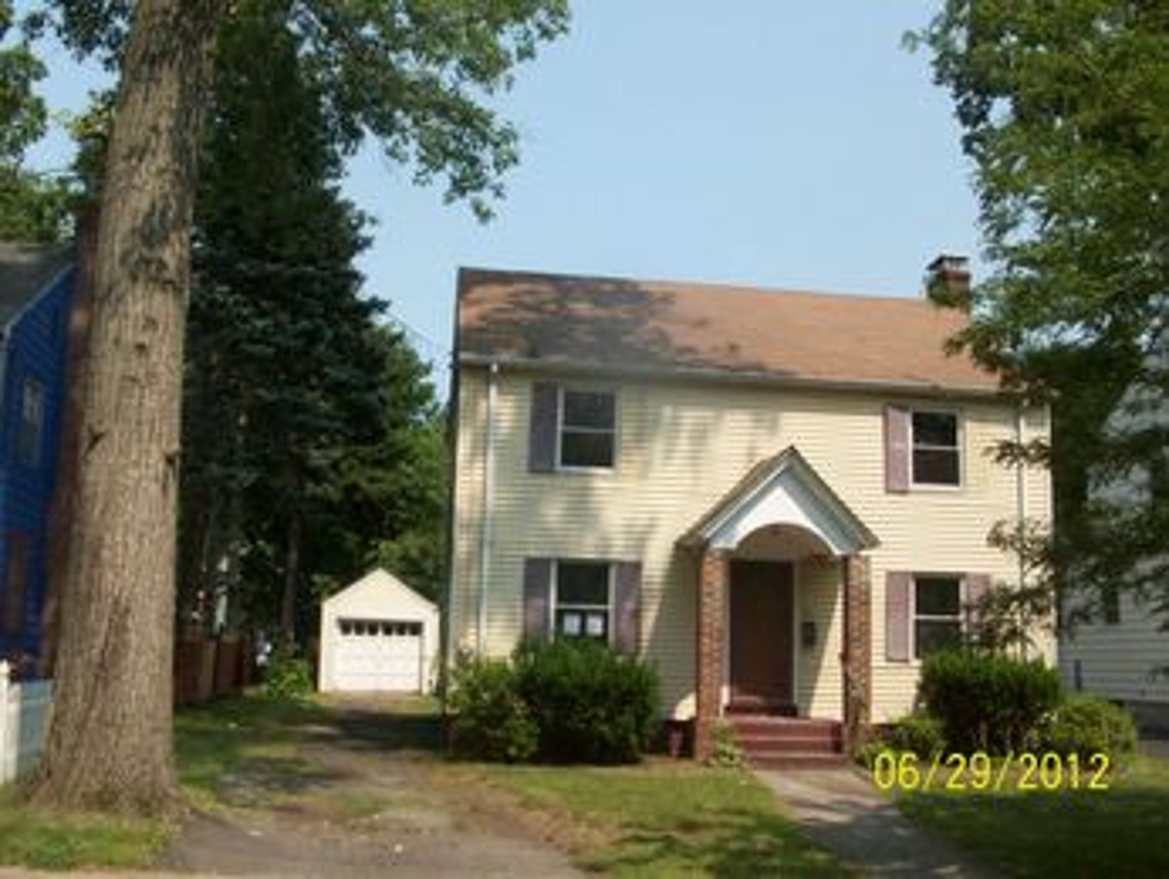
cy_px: 440
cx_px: 584
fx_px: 1149
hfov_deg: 53.9
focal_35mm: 34
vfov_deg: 41.8
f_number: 5.5
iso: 64
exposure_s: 1/298
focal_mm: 5.7
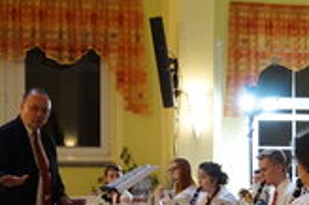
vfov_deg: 12.7
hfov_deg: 19.2
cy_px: 218
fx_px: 911
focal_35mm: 106
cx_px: 219
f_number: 4.5
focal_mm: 29
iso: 3200
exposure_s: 1/60
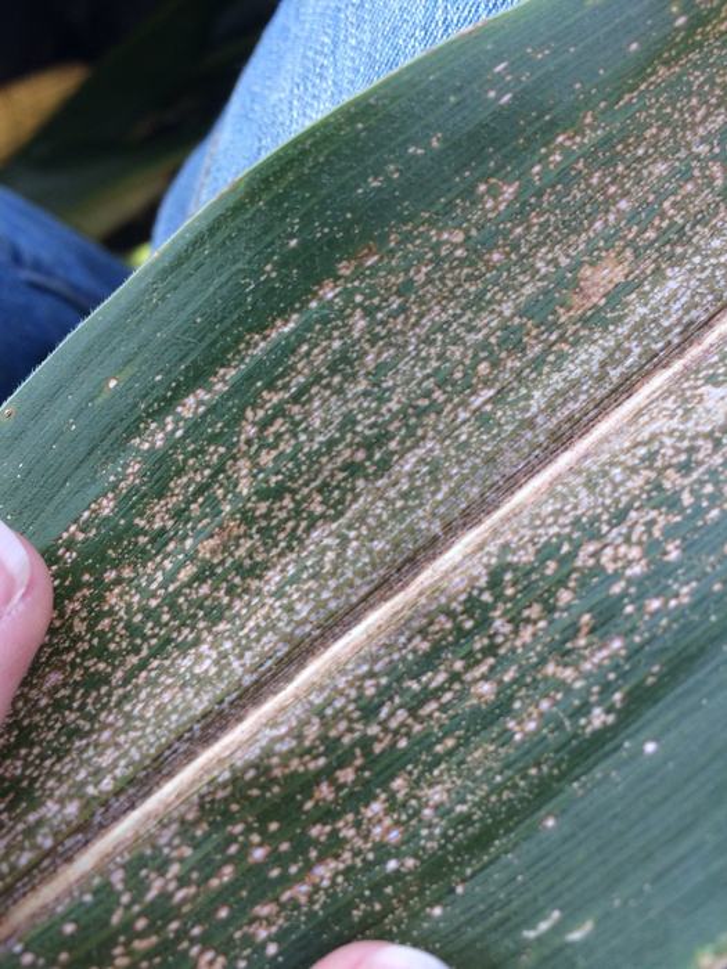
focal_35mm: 29
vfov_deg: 61.7
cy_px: 484
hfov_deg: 48.2
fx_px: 812
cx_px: 364
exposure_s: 1/120
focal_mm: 4.15
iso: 50
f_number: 2.2
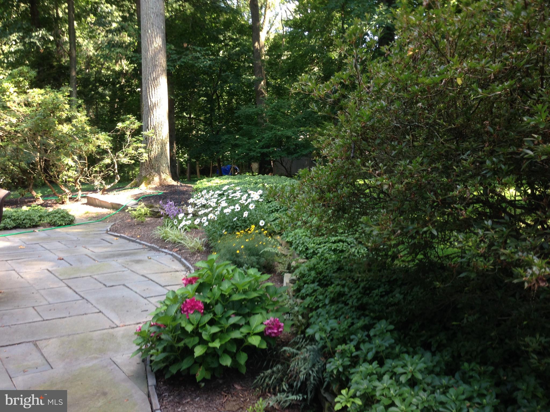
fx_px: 524
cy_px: 206
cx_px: 275
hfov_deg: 55.4
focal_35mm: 33
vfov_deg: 42.9
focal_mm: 4.12
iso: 50
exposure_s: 1/60
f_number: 2.4
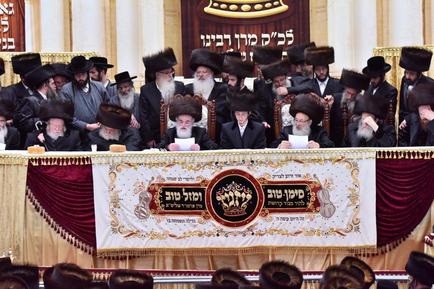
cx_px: 217
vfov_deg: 7.6
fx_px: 2170
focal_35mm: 180
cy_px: 144
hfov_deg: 11.4
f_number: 6.3
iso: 2500
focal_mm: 180
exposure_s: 1/320
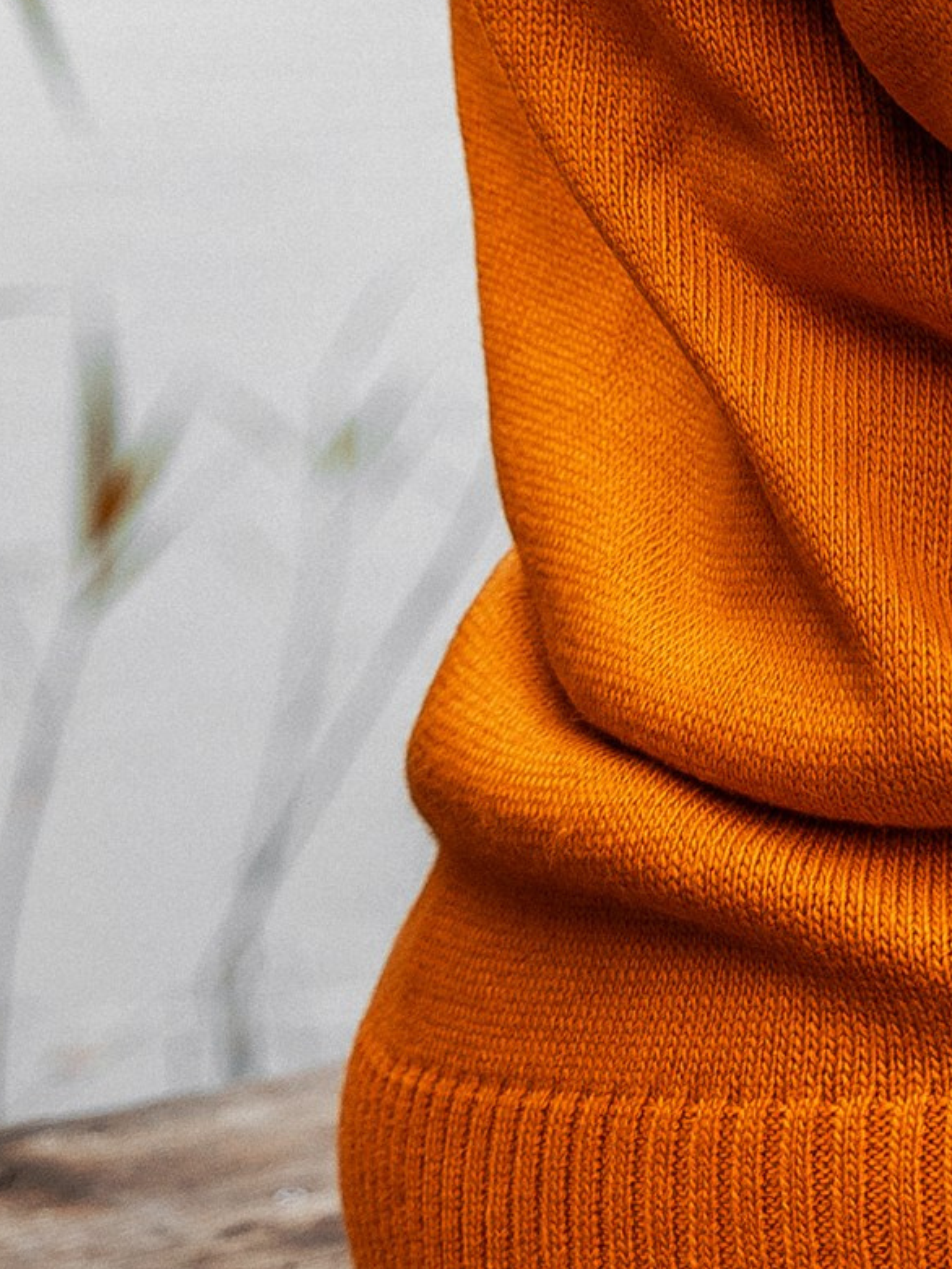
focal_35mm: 230
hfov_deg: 6.3
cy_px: -622
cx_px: 1563
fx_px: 8443
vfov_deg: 8.4
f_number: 3.5
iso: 320
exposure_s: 1/160
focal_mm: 48.7
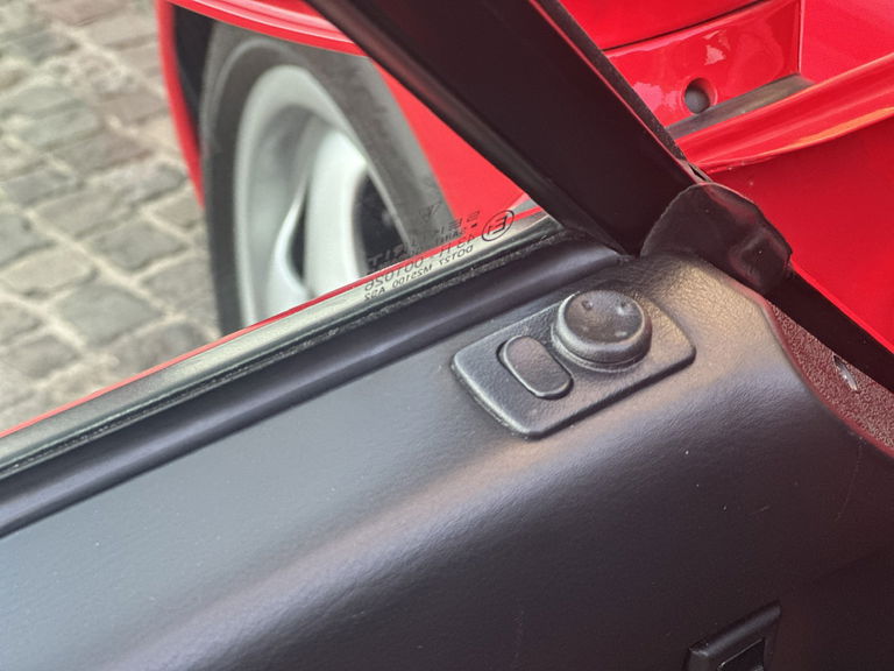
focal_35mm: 77
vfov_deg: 19.1
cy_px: 336
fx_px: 1989
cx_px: 447
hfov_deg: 25.3
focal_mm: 9
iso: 250
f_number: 2.8
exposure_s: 1/91
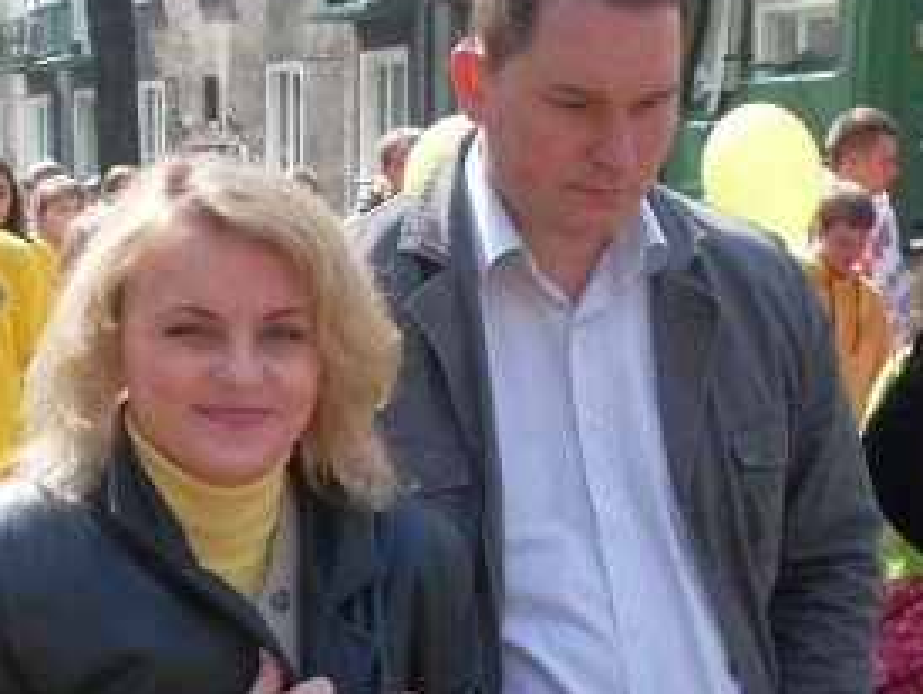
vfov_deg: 12.8
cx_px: 239
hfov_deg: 16.9
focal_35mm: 116
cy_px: 455
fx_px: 3096
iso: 80
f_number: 3.4
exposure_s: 1/250
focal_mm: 9.9
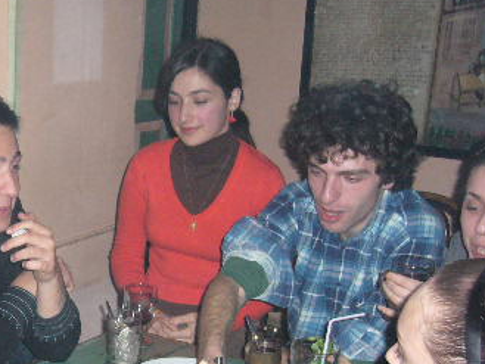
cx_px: 56
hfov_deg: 27.6
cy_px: 237
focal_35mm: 68
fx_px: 953
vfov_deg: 21.6
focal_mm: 5.8
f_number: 2.8
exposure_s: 1/30
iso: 250
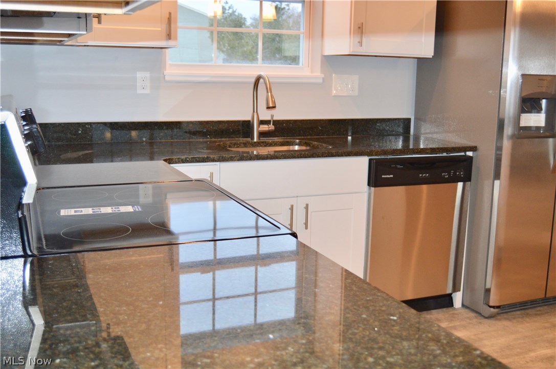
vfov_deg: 34.1
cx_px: 278
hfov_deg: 49.6
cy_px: 184
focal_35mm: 39
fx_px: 602
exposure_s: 1/60
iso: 560
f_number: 4
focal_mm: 26
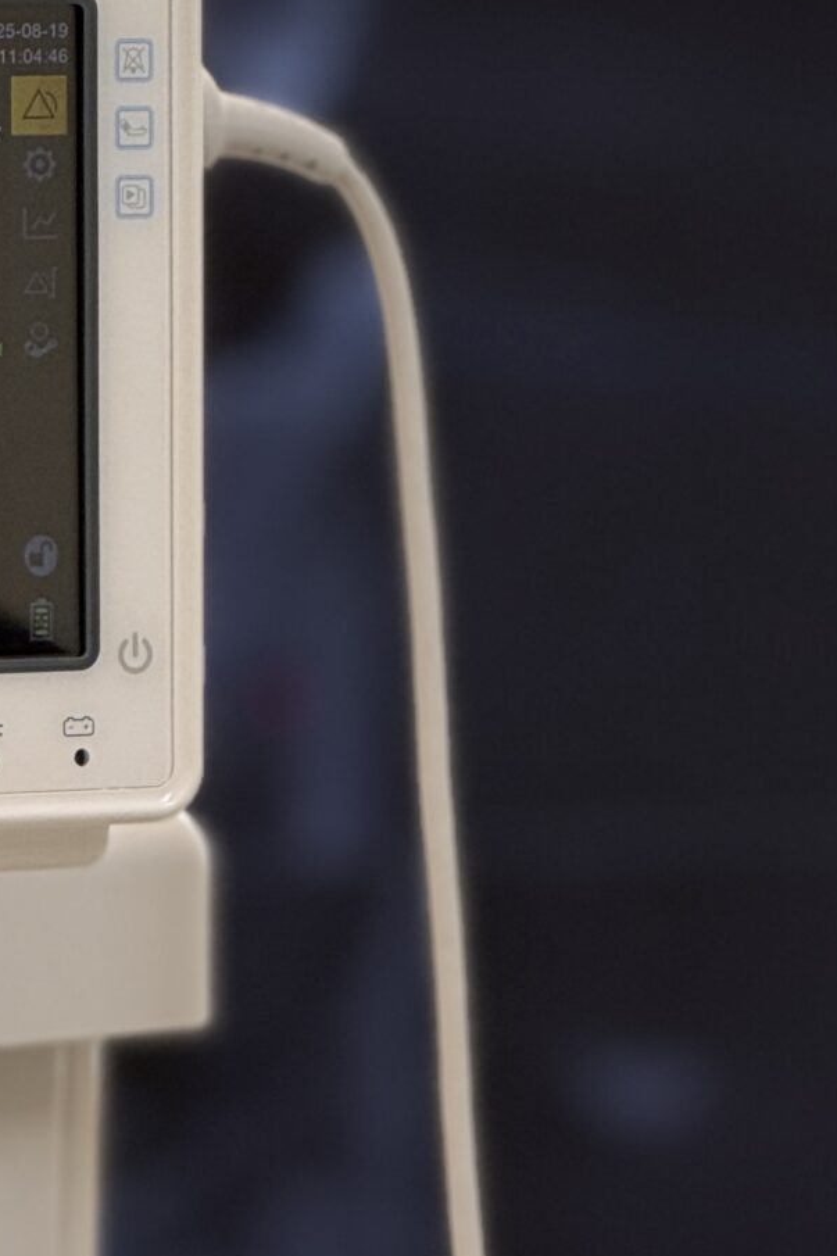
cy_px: 144
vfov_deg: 5.8
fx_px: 12315
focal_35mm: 353
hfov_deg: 3.9
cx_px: -75
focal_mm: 15.66
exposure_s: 1/99
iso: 50
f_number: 2.8
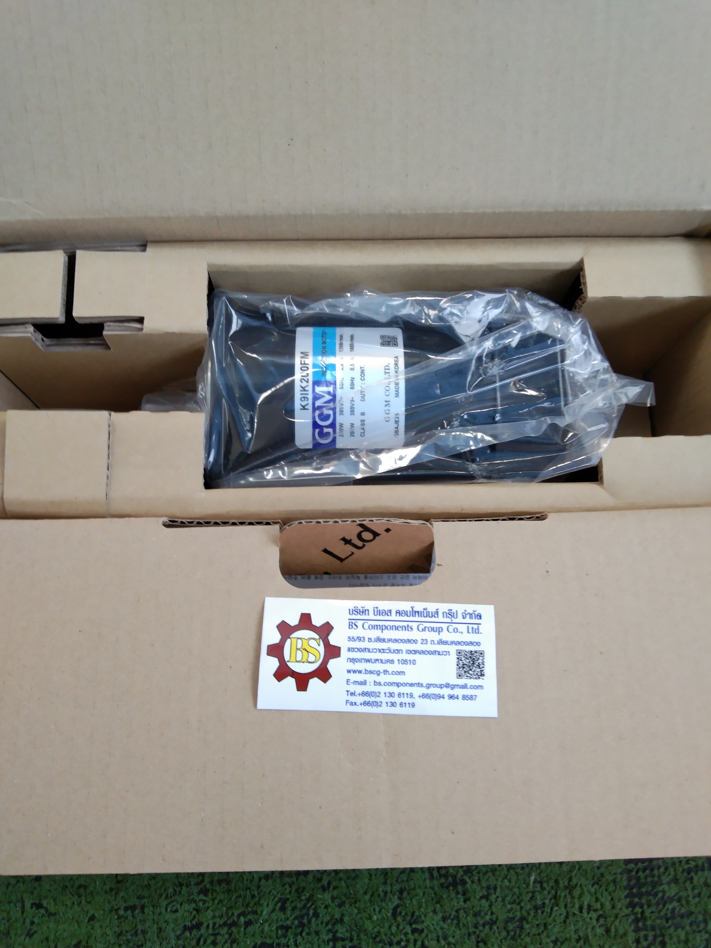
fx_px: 822
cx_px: 356
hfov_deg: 46.8
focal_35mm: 30
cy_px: 474
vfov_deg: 60.0
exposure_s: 1/50
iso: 105
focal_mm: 3.65
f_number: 2.2
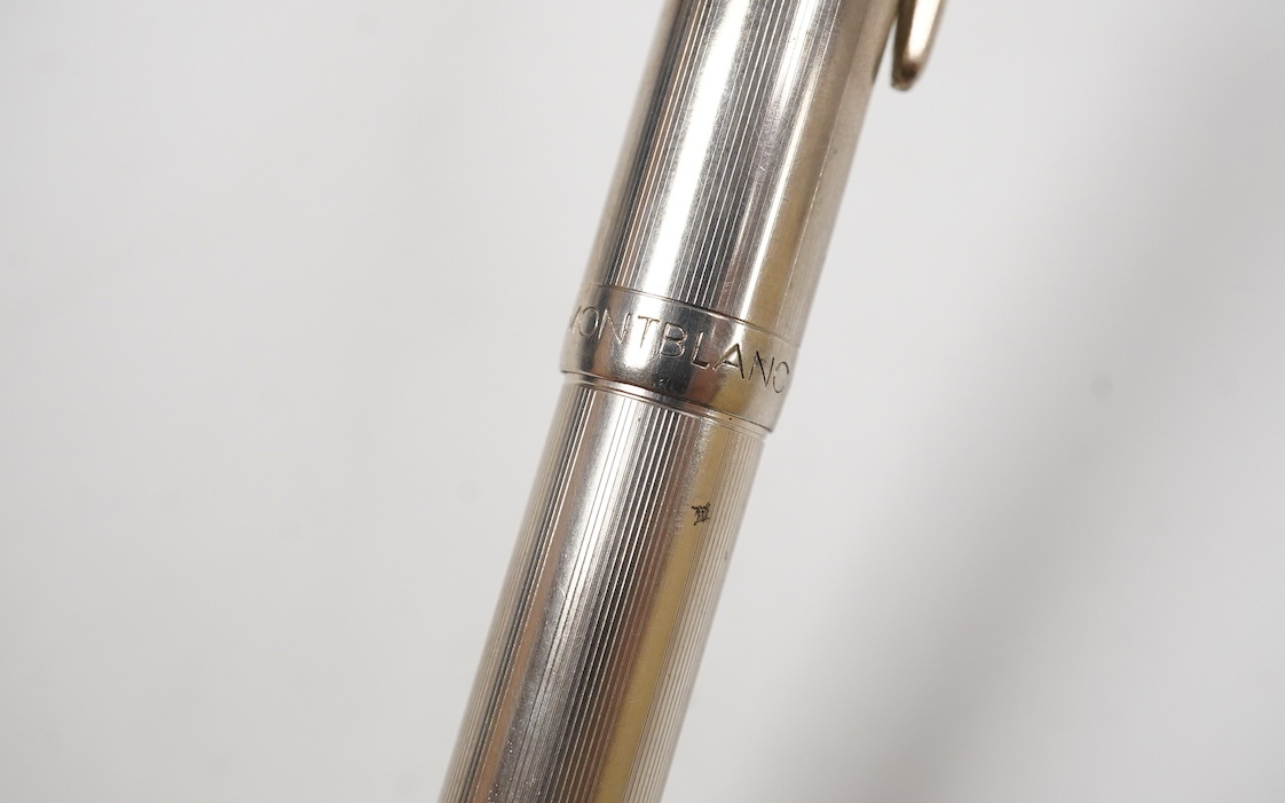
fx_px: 1611
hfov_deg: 43.5
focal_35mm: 46
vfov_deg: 28.0
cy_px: 377
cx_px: 642
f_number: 11
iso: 2500
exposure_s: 1/200
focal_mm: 30
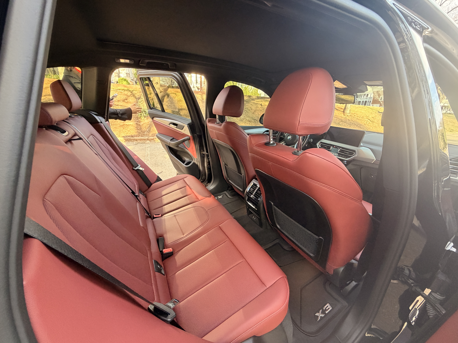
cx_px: 229
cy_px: 172
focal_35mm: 14
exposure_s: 1/110
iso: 320
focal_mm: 2.22
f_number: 2.2
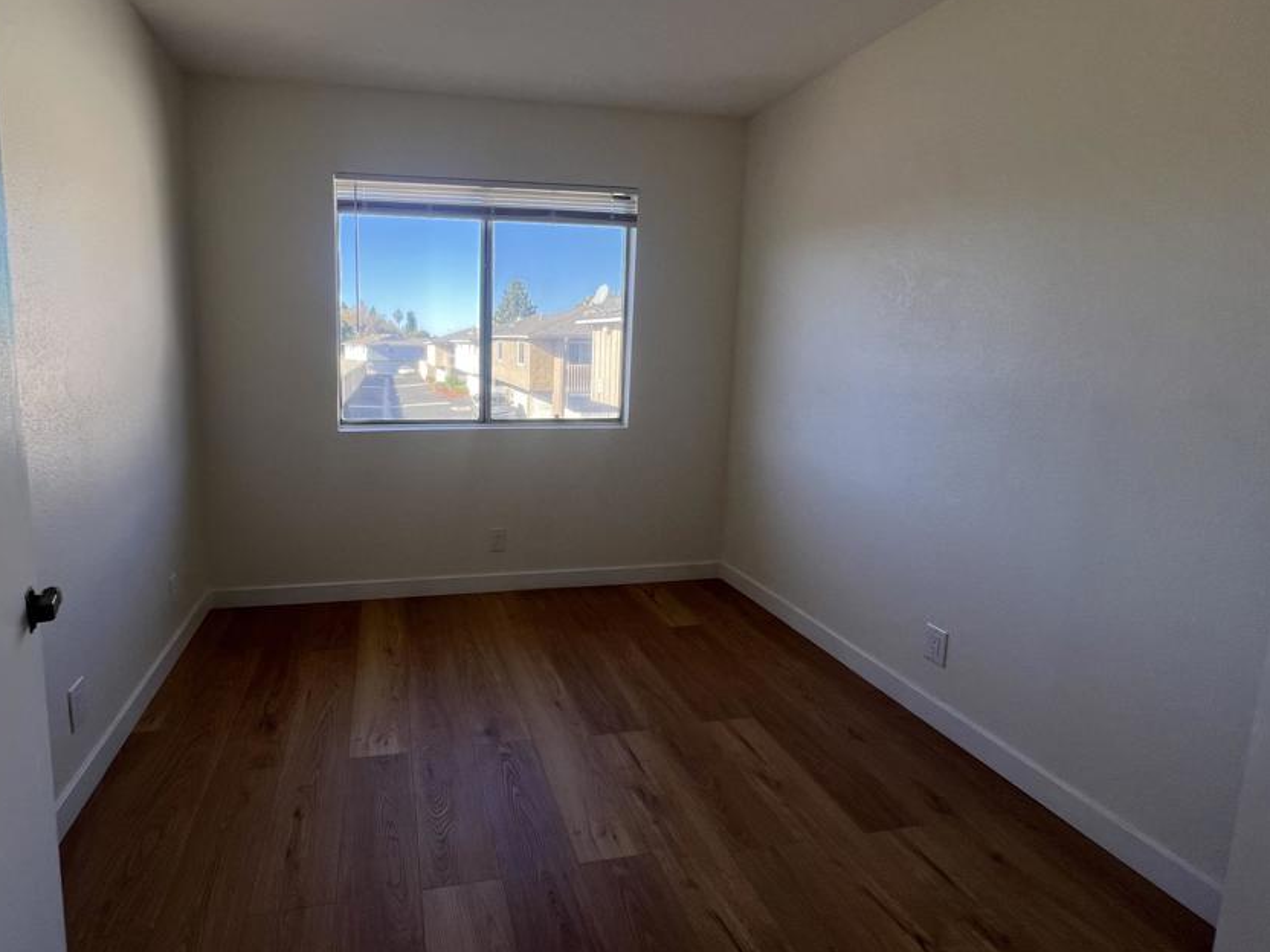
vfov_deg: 77.8
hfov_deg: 93.0
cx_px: 496
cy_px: 418
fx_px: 587
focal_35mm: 16
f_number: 1.8
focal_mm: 1.57
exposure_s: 1/99
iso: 32
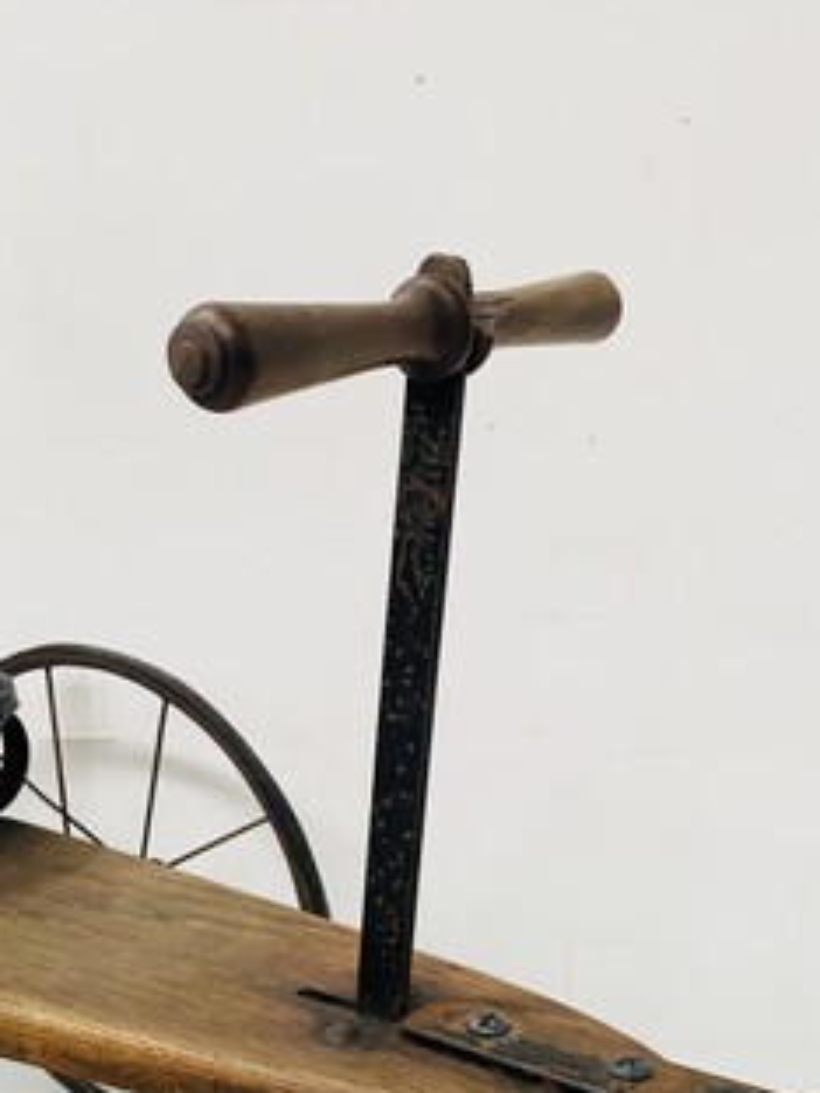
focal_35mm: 40
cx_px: 368
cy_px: 771
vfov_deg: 45.7
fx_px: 1263
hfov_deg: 35.9
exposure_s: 1/60
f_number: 1.8
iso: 400
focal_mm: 4.25
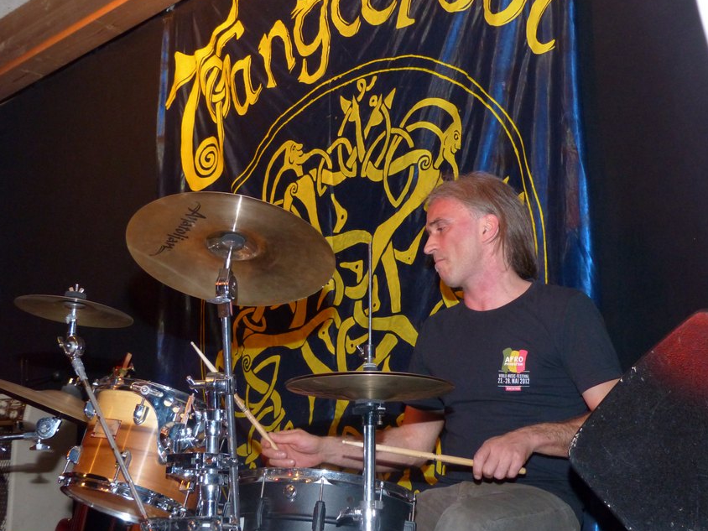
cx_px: 366
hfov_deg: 30.3
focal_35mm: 64
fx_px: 1309
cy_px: 278
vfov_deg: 22.9
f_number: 2.8
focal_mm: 9.8
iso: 400
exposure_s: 1/60
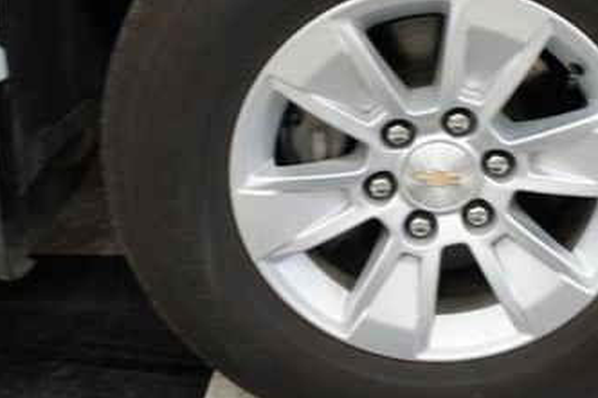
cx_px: 456
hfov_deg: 37.2
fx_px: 863
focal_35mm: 52
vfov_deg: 25.9
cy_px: 166
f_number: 3.5
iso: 500
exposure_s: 1/30
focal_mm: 18
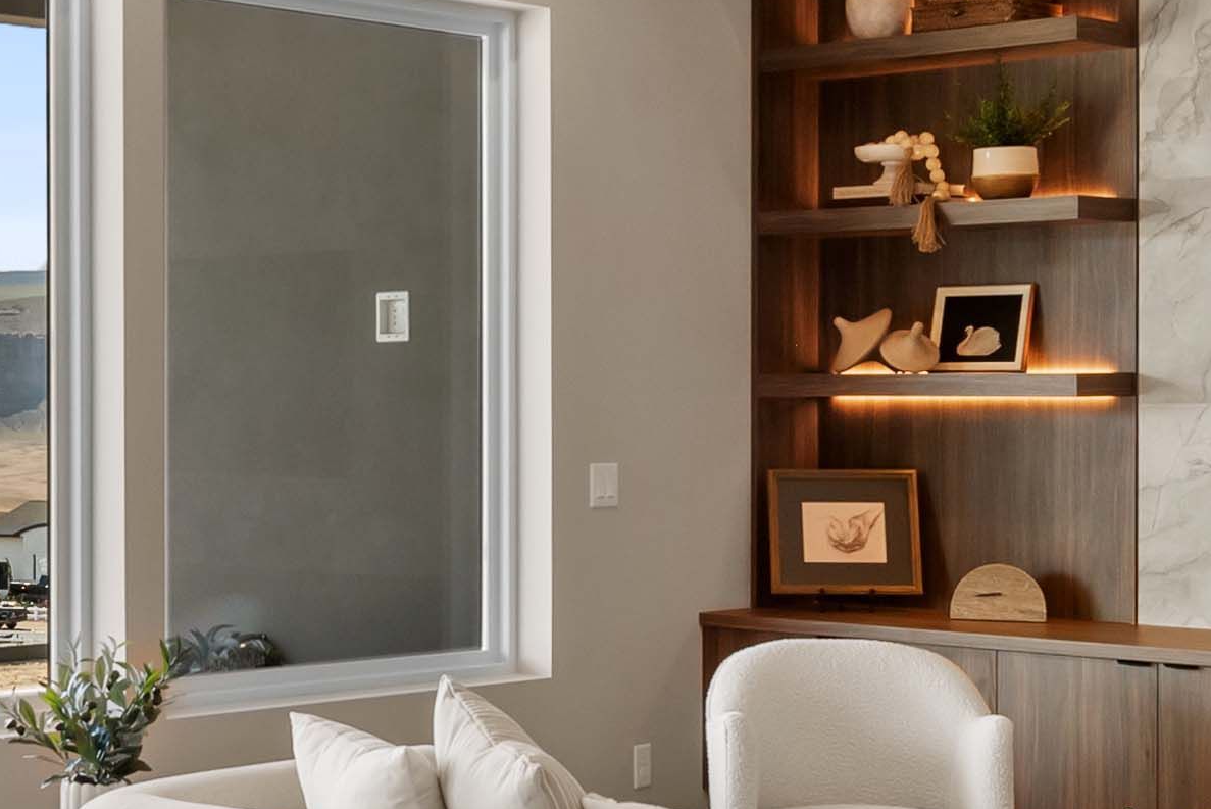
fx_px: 2558
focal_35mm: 76
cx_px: 159
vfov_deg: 18.0
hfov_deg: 25.9
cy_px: 403
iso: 200
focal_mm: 15
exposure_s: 1/40
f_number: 8
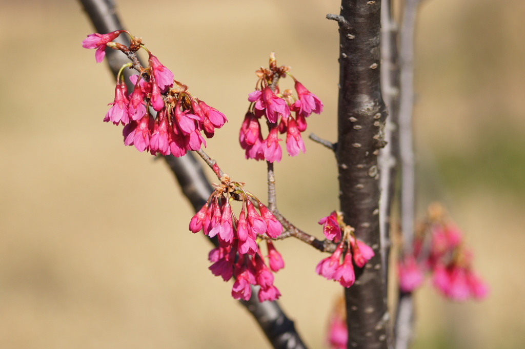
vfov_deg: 8.7
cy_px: 174
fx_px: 2295
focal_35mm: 158
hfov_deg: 13.1
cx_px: 262
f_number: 2.8
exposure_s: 1/4000
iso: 200
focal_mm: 105
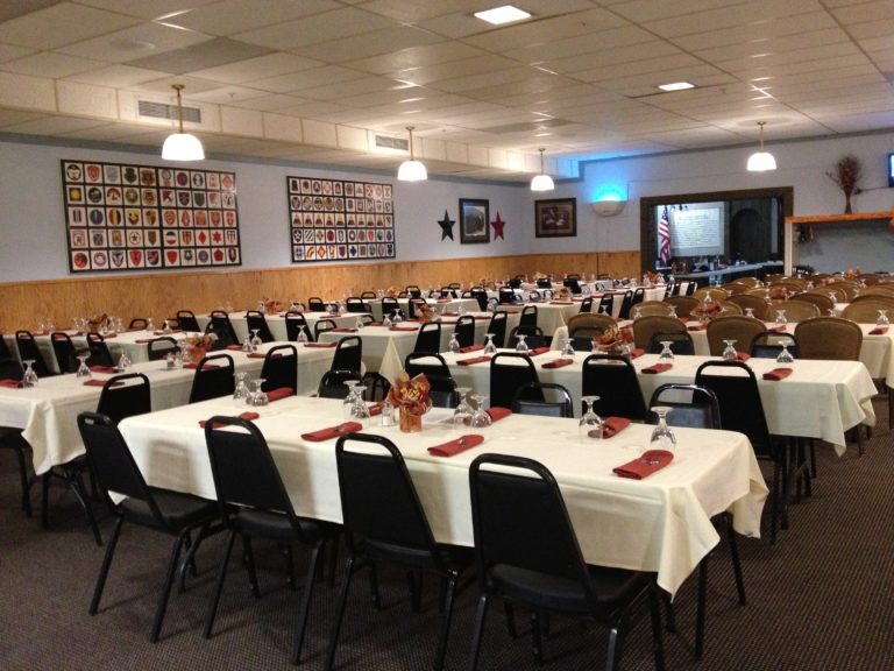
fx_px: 904
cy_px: 336
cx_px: 447
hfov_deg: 52.6
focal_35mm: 35
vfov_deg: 40.7
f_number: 2.4
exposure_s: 1/15
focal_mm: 4.28
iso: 400
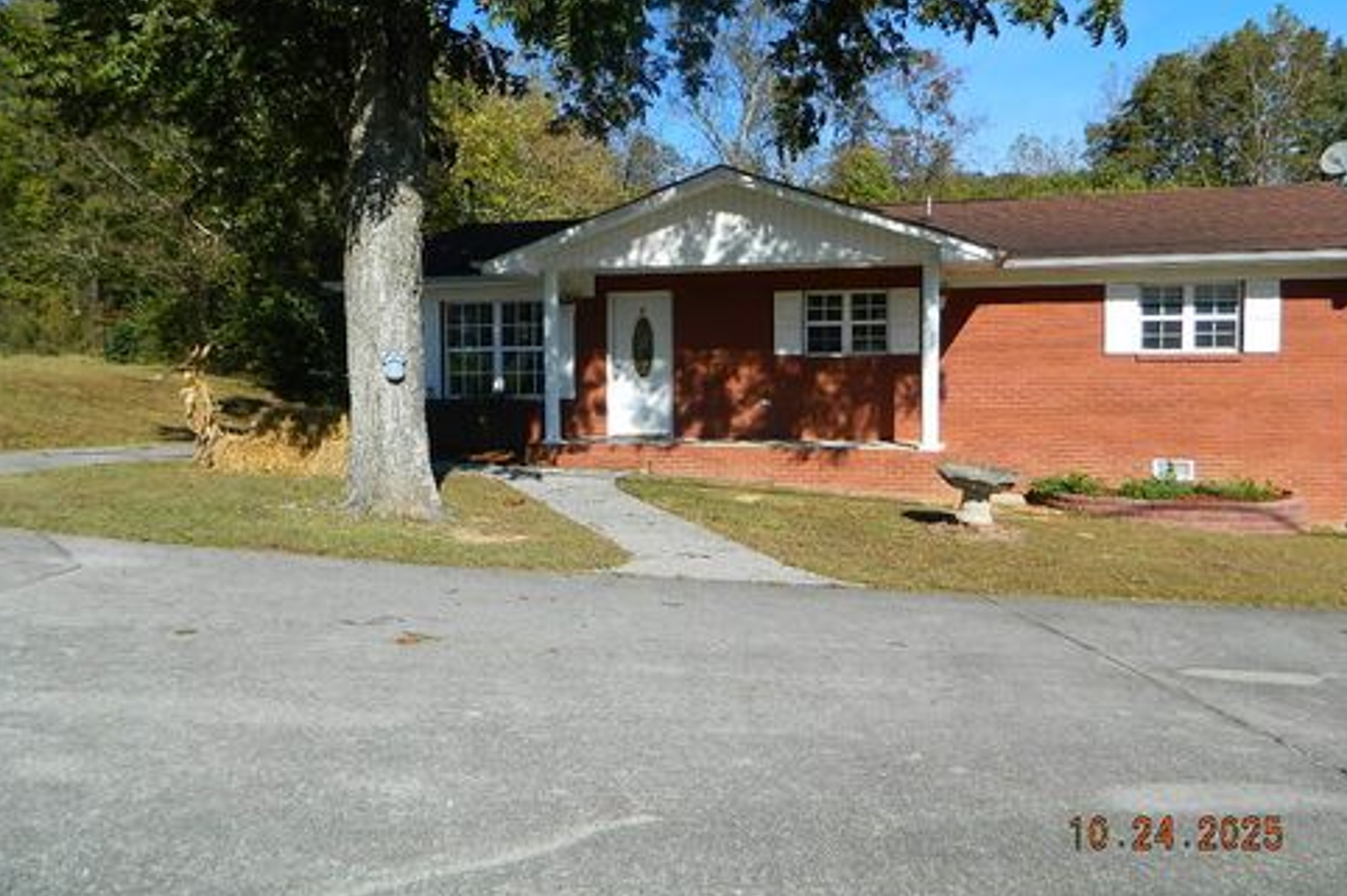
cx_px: 668
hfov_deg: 67.4
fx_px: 1010
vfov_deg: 47.9
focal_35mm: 27
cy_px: 420
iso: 80
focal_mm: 4.5
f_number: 8.7
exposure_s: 1/160
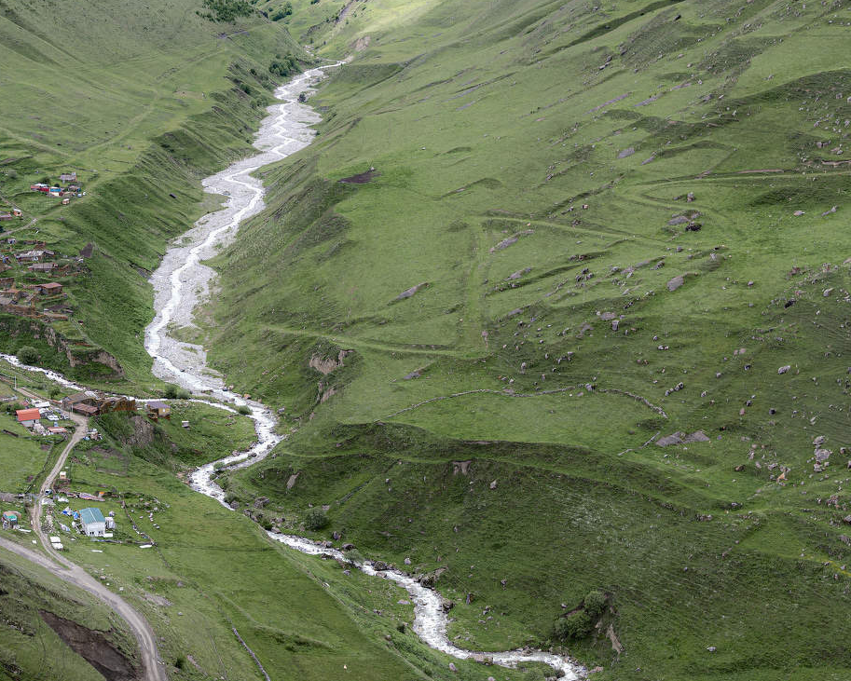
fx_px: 1738
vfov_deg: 22.2
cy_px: 331
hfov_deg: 27.3
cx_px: 266
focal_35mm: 69
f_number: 8
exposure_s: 1/320
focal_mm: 48
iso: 250
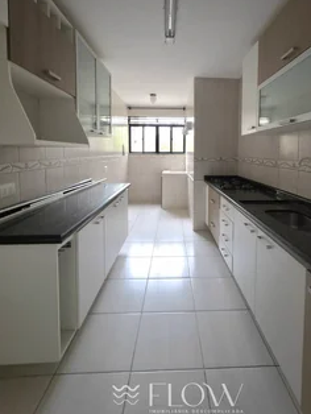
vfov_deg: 93.1
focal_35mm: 16
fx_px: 191
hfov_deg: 77.7
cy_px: 163
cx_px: 178
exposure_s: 1/24
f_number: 1.9
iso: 160
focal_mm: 2.2
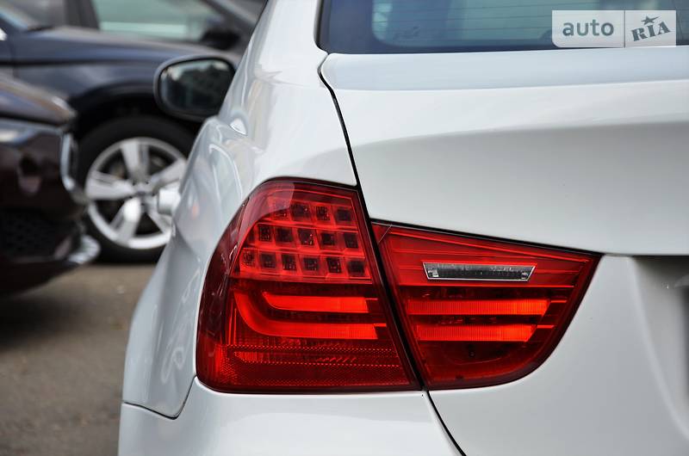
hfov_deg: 20.7
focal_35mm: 99
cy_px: 228
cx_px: 344
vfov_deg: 13.8
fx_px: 1891
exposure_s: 1/500
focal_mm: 66
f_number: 5.6
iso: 200
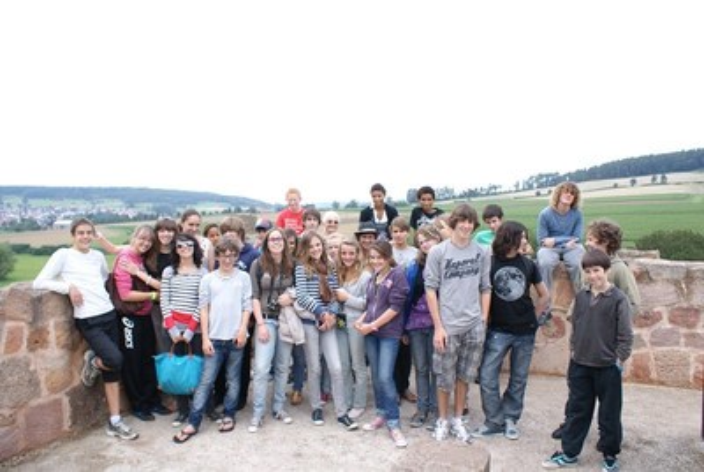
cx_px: 352
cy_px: 236
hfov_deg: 61.9
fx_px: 588
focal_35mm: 30
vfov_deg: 43.7
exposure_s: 1/125
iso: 100
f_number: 10
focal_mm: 20
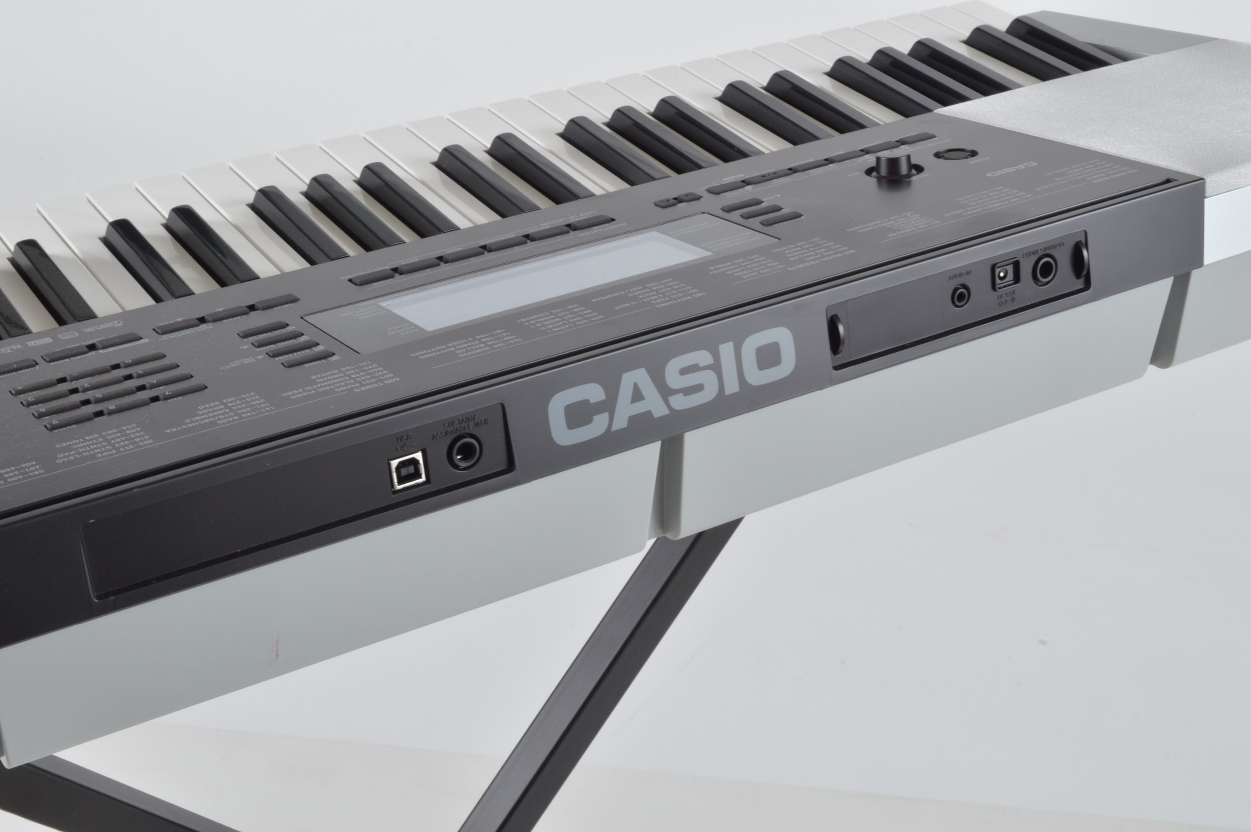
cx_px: 626
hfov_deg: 35.1
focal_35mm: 57
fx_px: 1979
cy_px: 416
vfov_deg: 23.7
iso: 200
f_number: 22
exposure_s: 1/125
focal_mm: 38
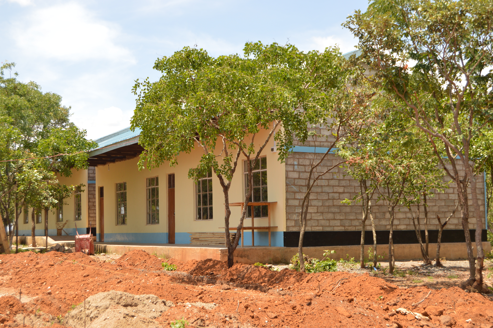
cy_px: 164
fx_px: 780
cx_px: 246
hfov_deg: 35.1
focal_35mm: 57
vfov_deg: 23.7
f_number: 5.6
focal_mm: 38
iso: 100
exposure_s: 1/200
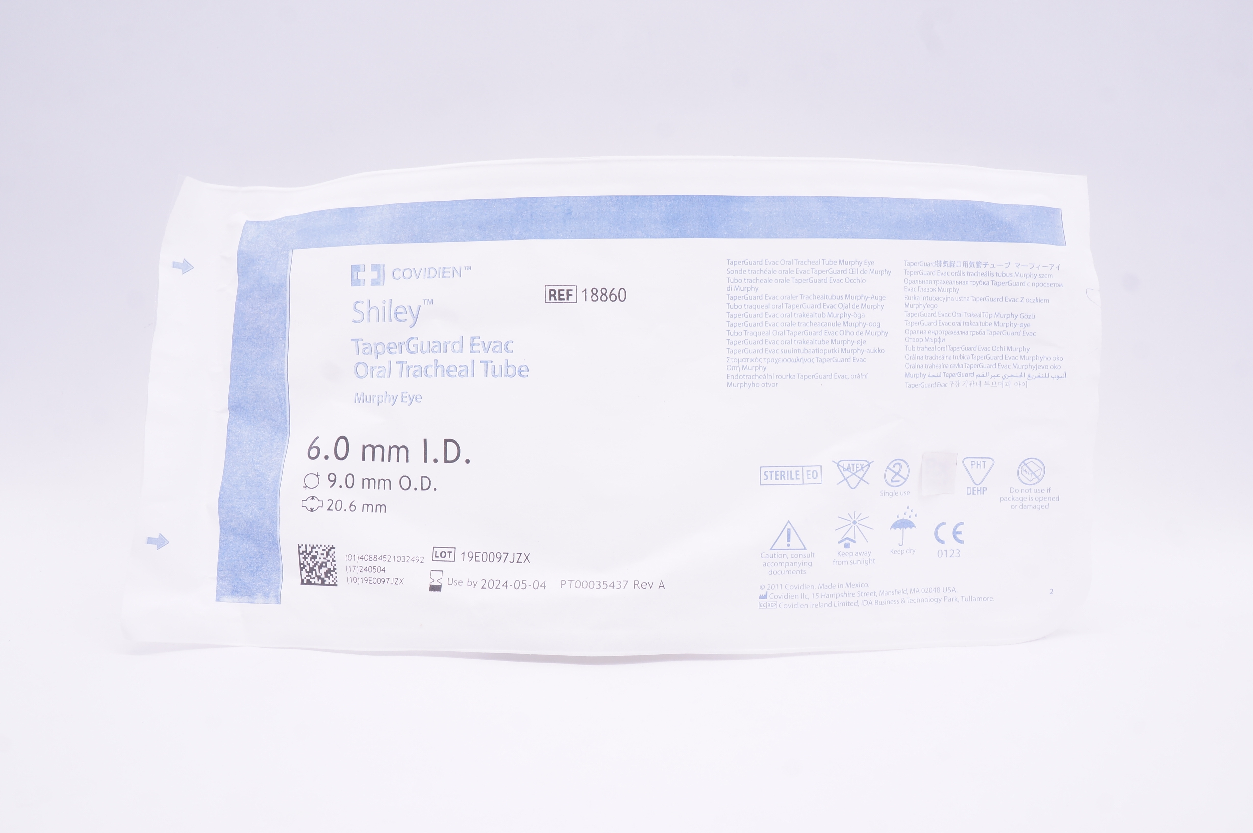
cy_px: 416
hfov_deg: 53.2
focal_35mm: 36
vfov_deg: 36.8
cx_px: 626
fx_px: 1252
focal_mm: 24
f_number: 11
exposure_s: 1/20
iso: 400
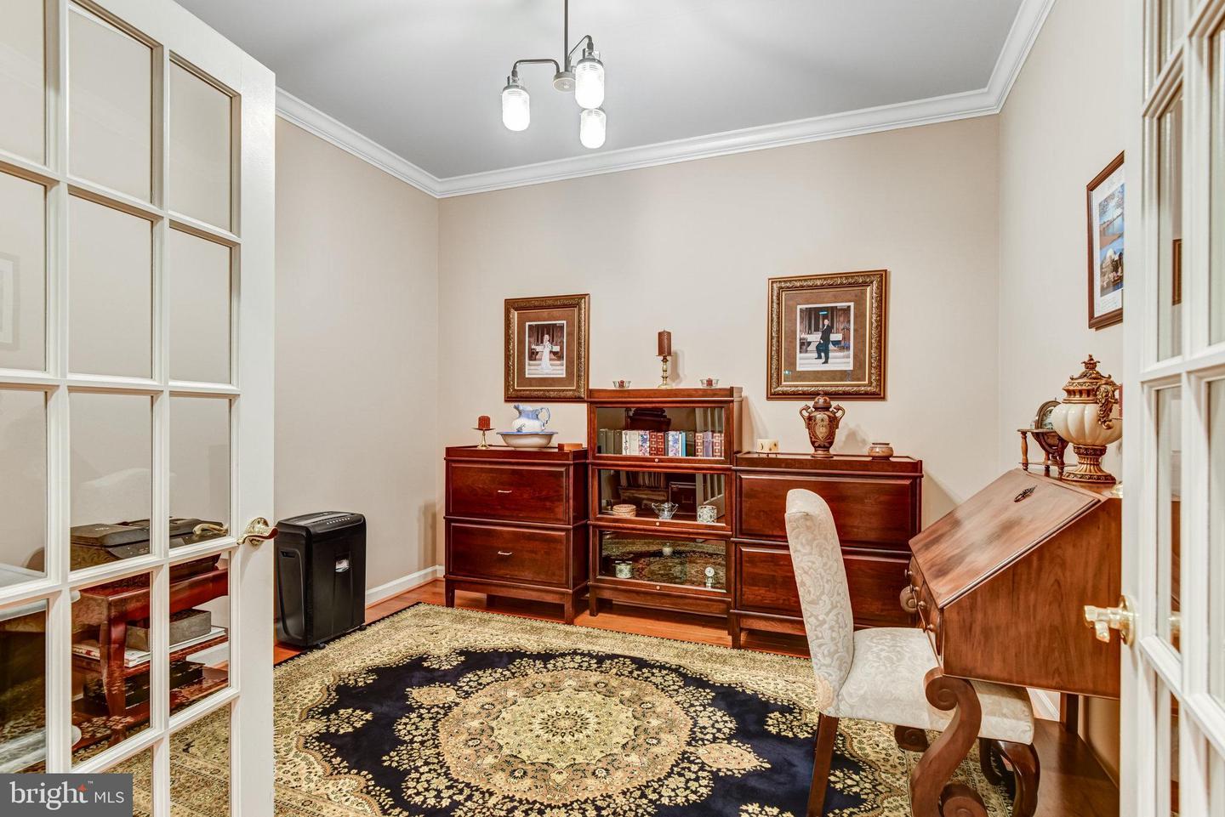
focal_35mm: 17
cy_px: 408
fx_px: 579
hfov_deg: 93.3
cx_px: 612
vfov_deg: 70.5
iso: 400
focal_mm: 17
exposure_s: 1/2.5
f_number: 8
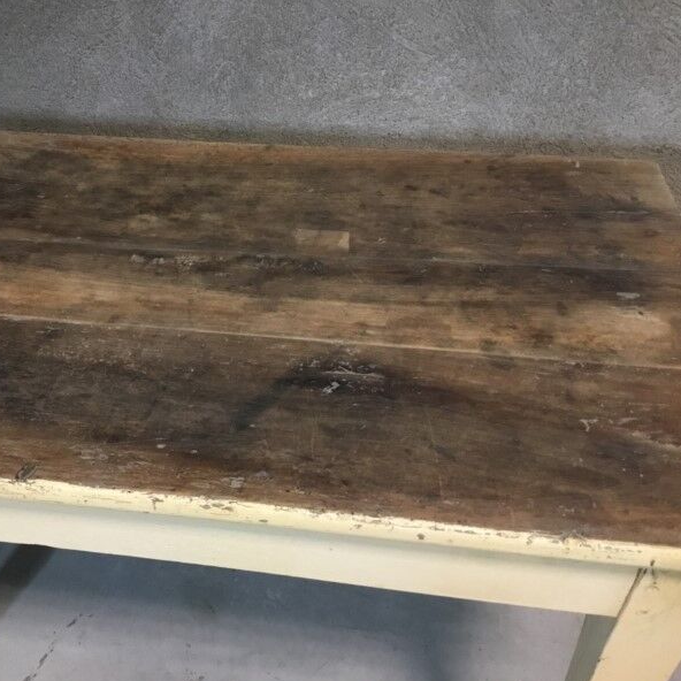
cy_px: 343
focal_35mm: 37
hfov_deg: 44.3
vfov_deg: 44.9
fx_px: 824
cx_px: 229
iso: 200
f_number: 2.4
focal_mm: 3.3
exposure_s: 1/20
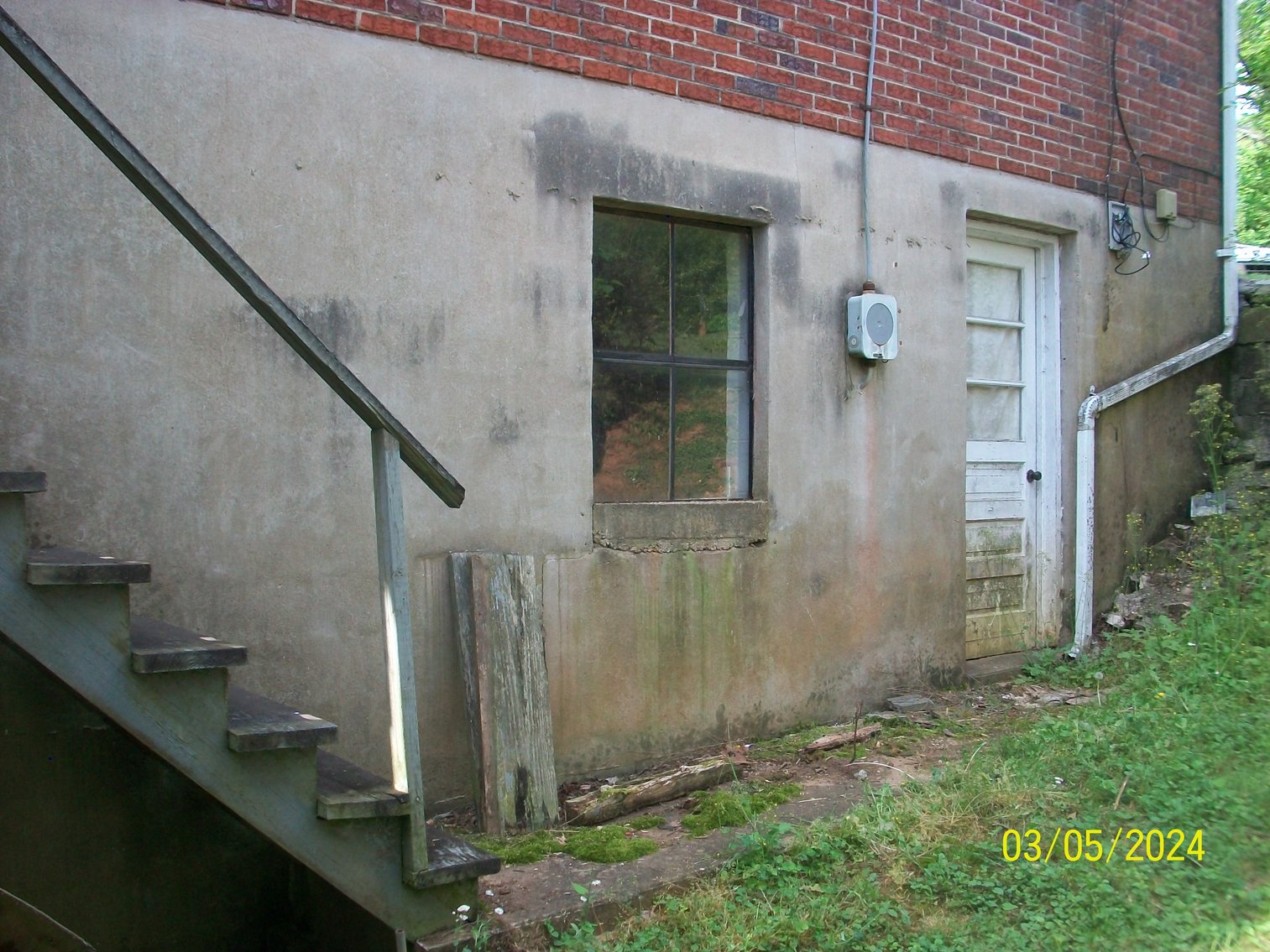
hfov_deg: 54.0
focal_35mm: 34
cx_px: 635
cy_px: 476
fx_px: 1247
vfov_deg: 41.8
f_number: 2.8
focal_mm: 5.7
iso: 80
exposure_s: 1/200
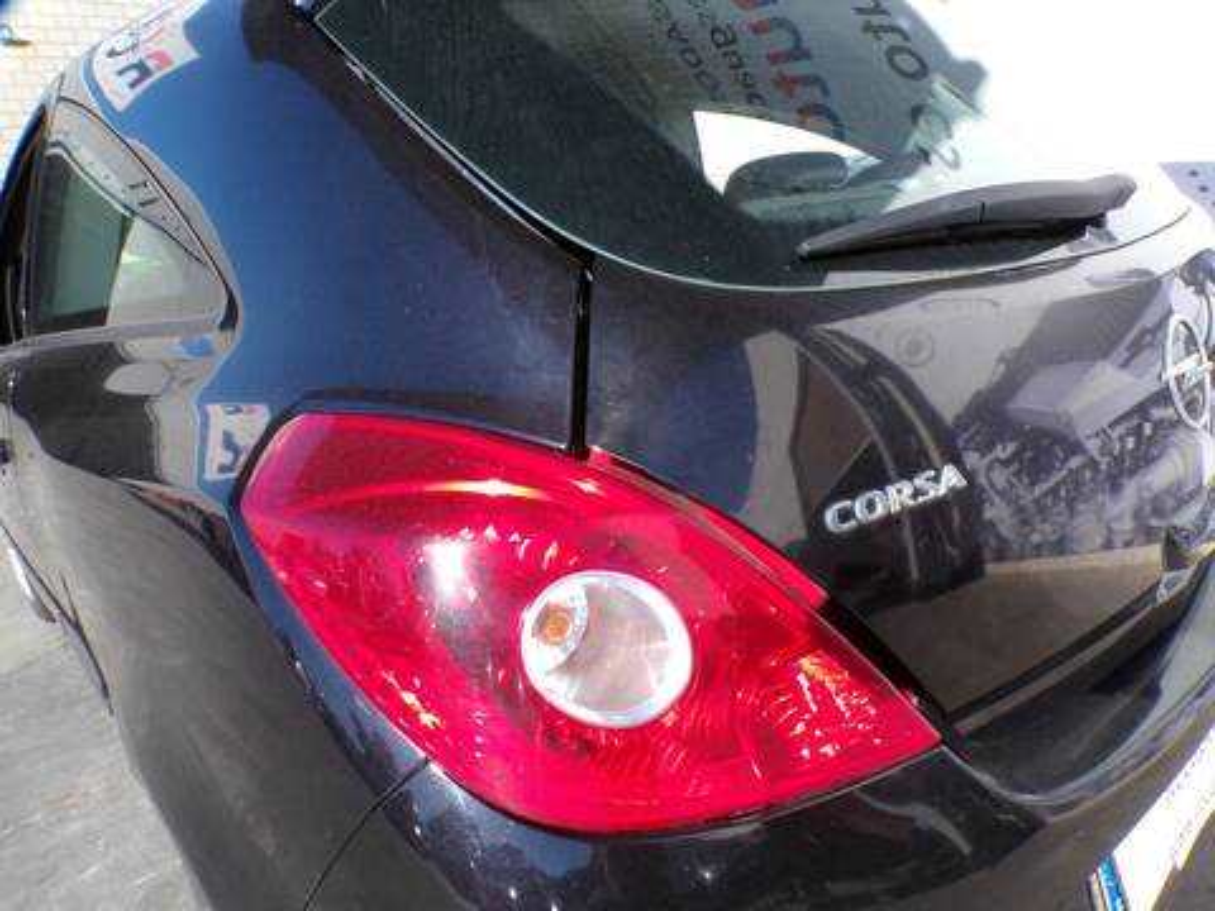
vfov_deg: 56.8
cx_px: 608
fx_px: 842
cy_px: 456
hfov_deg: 71.6
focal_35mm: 24
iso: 100
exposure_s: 1/200
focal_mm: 4.3
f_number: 5.8
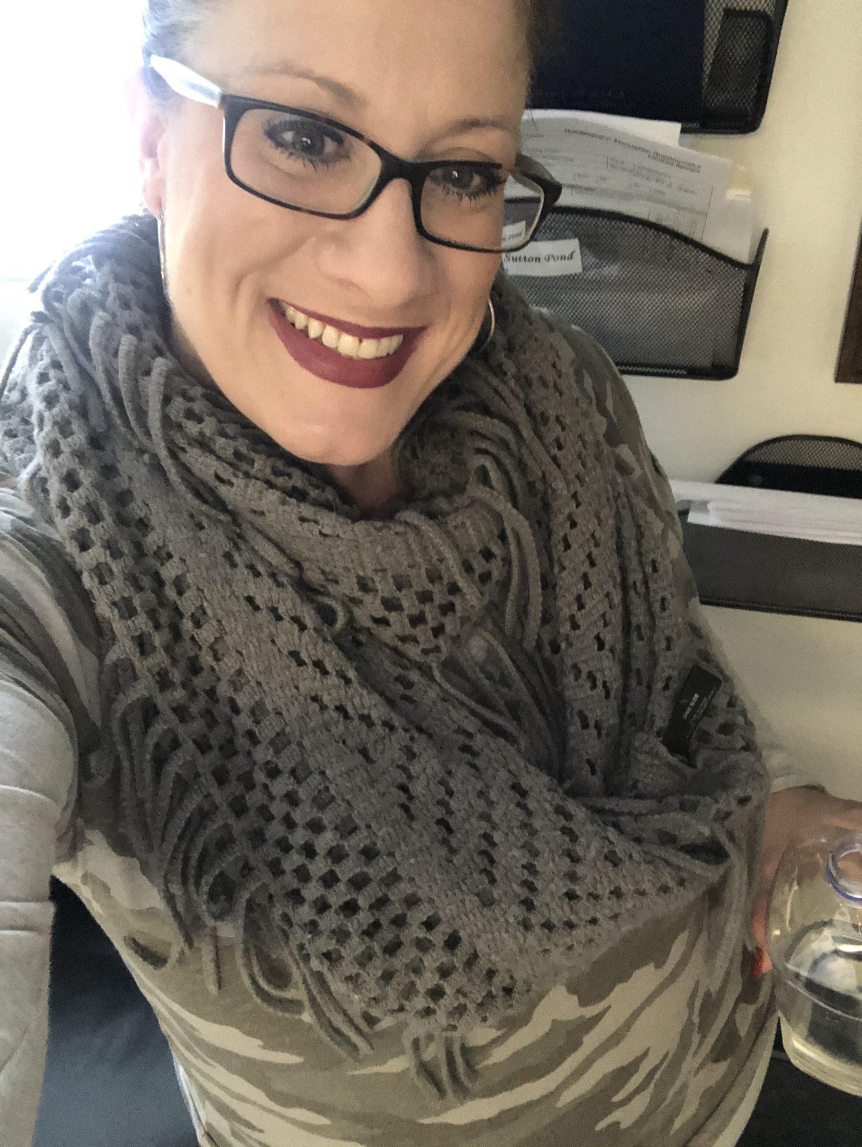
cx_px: 431
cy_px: 574
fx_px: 1061
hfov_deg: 44.2
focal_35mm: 32
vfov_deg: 56.8
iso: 400
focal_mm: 2.87
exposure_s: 1/30
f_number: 2.2
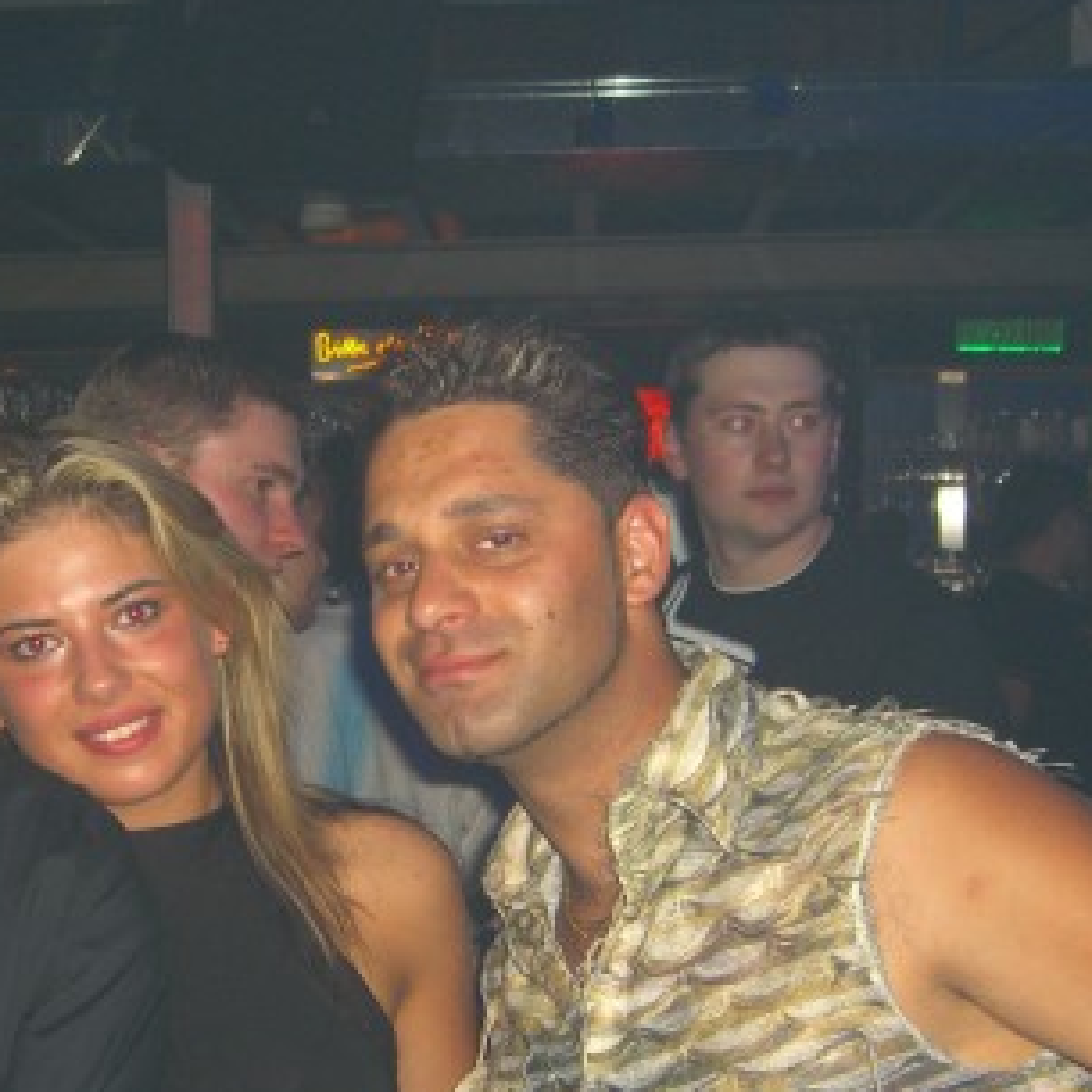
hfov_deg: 25.8
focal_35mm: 66
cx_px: 290
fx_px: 2356
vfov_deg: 25.9
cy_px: 748
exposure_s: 1/60
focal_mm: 7.9
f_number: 2.8
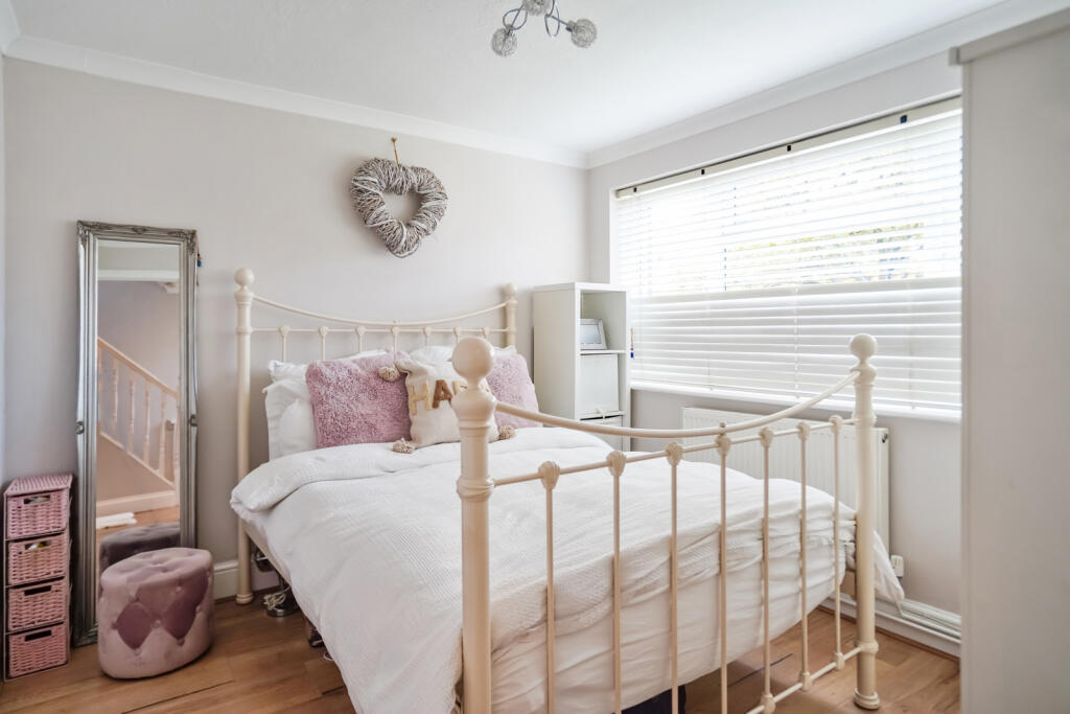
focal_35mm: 19
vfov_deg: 64.6
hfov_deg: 86.9
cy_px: 357
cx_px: 535
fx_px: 565
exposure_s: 1/60
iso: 320
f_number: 4
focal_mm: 19
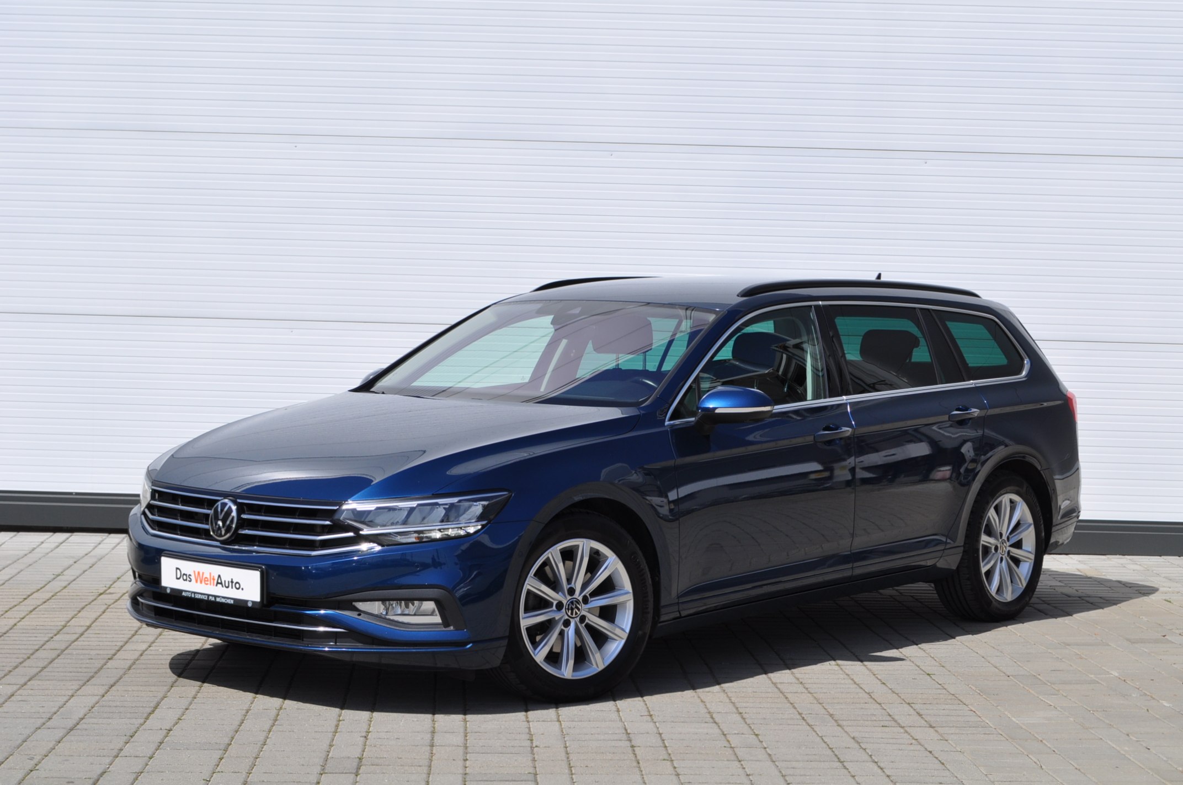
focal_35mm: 68
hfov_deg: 29.9
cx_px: 592
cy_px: 392
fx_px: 2215
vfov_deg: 20.1
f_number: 10
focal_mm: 45
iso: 200
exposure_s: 1/400
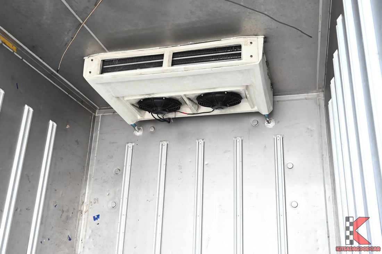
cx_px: 191
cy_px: 127
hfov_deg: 53.1
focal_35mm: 36
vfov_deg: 36.9
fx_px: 382
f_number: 5
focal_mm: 24
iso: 640
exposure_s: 1/30
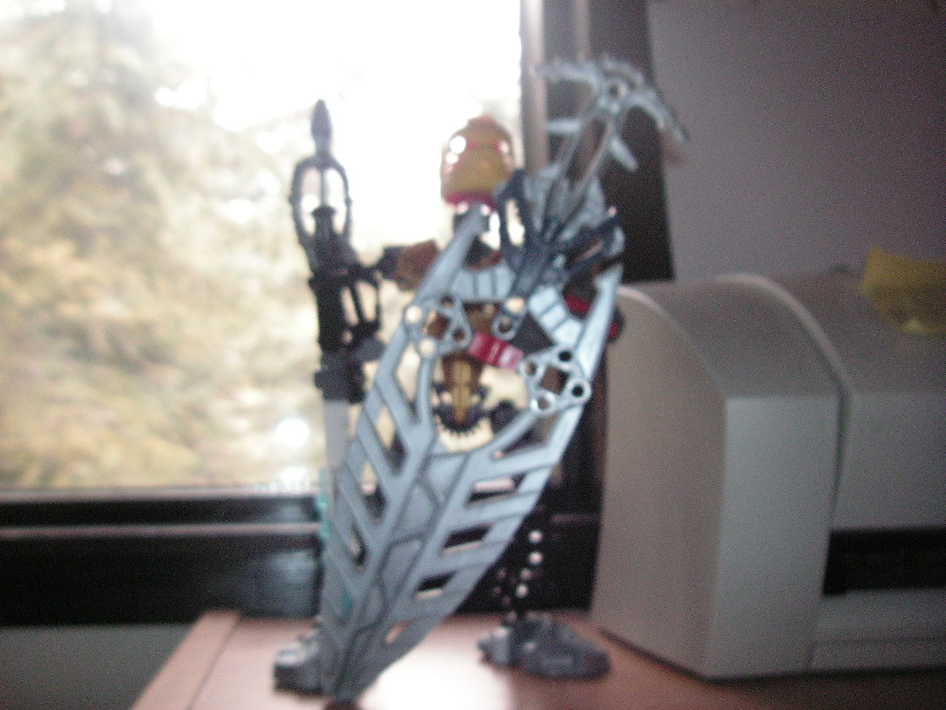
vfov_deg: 37.7
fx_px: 1038
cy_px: 355
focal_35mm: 38
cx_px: 473
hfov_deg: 49.0
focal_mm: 6.3
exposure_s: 1/45
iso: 160
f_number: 3.3
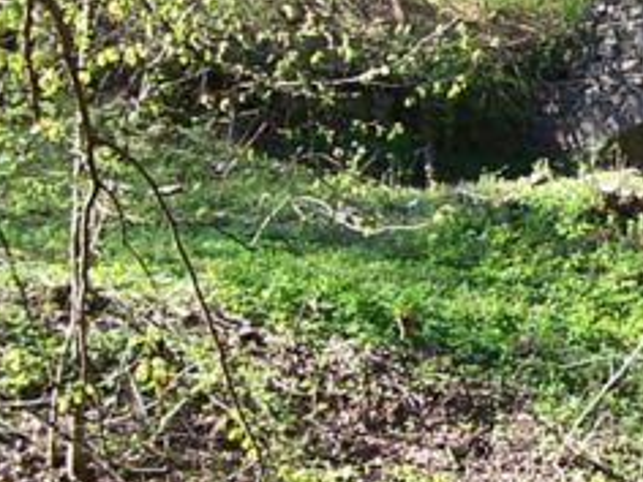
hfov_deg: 11.7
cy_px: 120
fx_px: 3065
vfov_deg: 9.0
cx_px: 828
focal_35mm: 165
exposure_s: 1/250
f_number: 2.8
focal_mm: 6.3
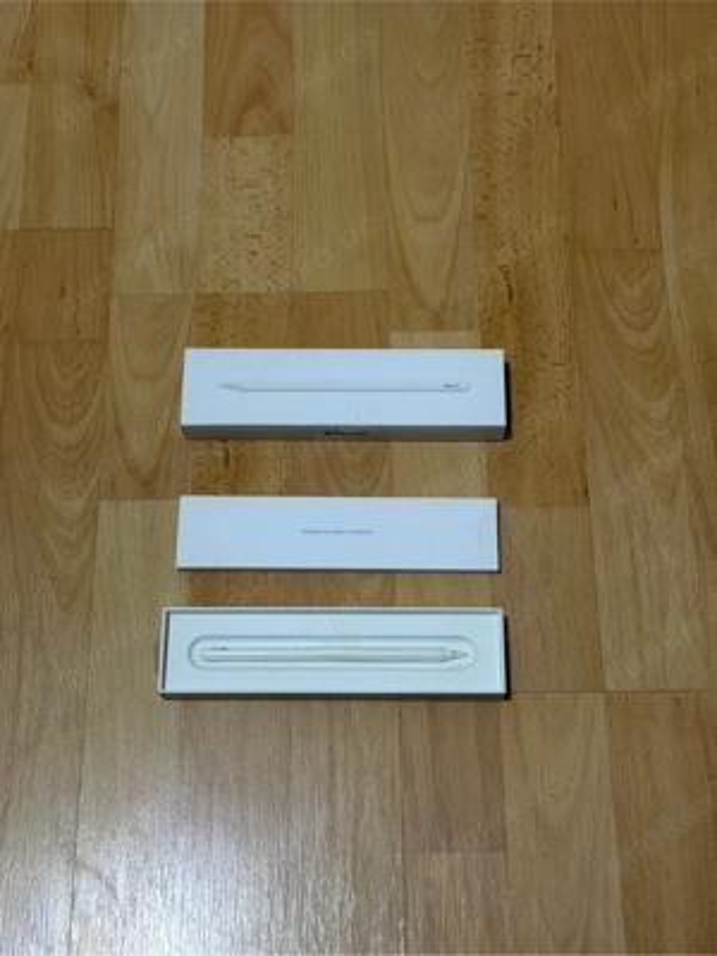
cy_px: 478
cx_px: 358
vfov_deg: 39.7
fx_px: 1326
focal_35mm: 48
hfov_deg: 30.3
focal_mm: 6.76
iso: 400
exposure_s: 1/40
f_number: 1.78
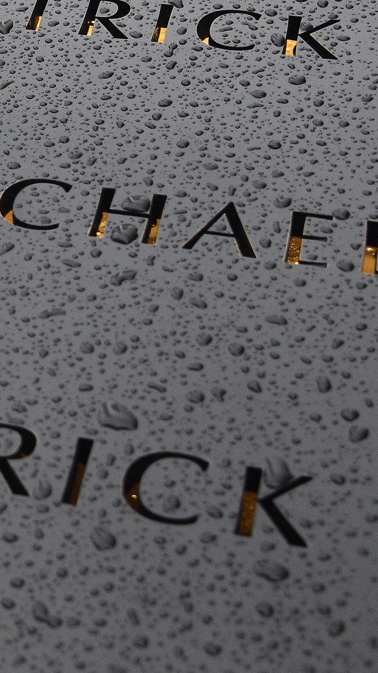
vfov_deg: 23.0
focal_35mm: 92
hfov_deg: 11.9
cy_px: 172
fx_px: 1640
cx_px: -342
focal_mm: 24
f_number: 4
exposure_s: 1/40
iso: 1250
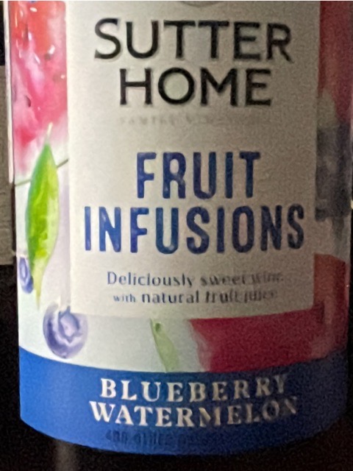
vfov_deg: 60.0
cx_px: 176
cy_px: 236
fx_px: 408
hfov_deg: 46.8
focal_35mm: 30
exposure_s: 1/40
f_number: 2.4
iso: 1600
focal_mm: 1.54
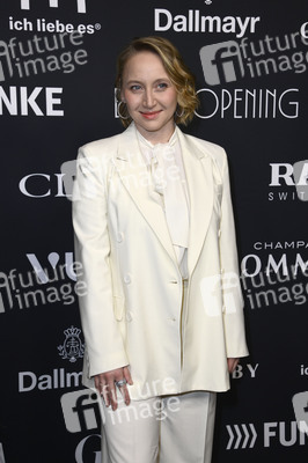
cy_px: 232
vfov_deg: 36.3
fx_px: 707
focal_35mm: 55
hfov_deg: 24.6
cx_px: 154
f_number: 5.6
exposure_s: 1/250
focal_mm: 55
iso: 500
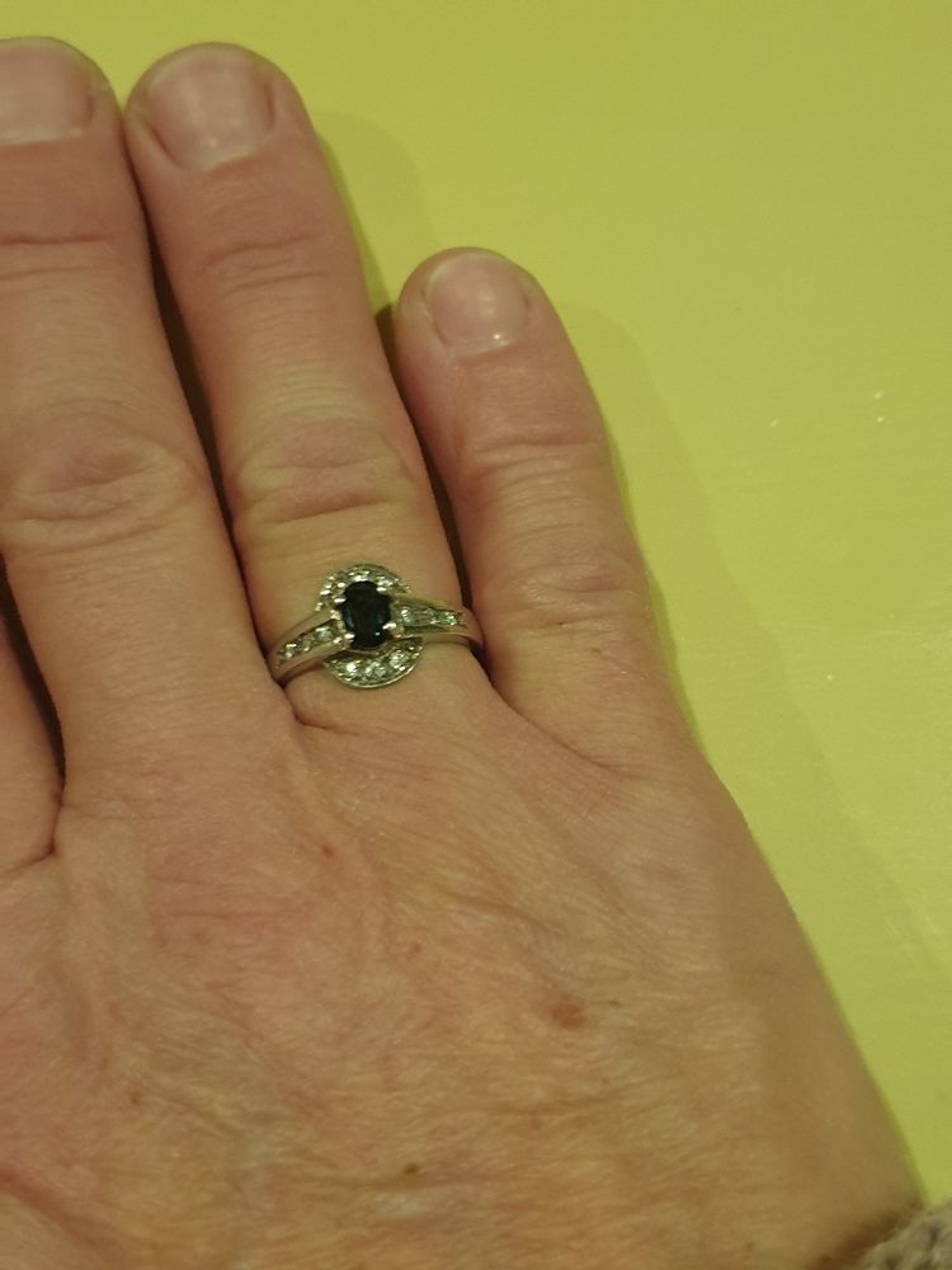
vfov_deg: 67.3
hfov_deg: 53.1
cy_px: 635
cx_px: 476
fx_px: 953
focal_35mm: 26
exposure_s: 1/17
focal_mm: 4.3
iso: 320
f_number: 1.5
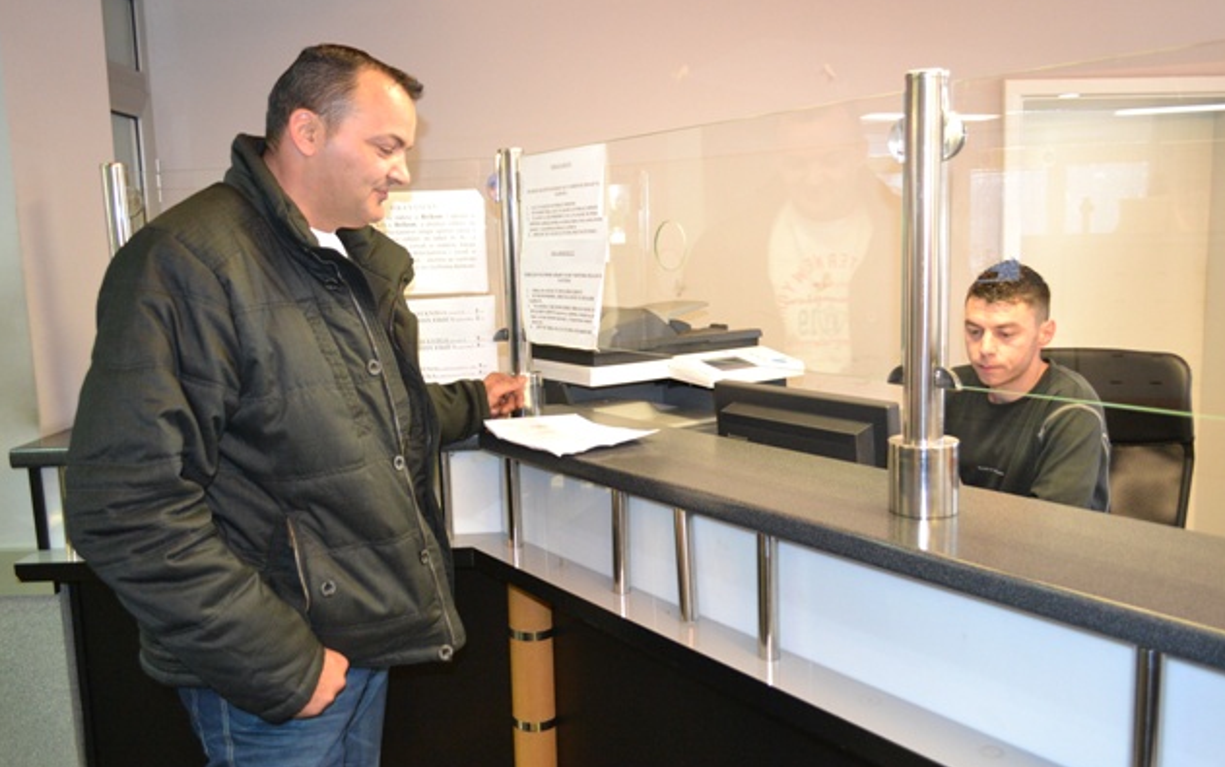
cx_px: 606
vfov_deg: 40.6
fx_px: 1035
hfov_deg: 61.2
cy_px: 384
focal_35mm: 31
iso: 2200
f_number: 3.8
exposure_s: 1/60
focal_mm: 20
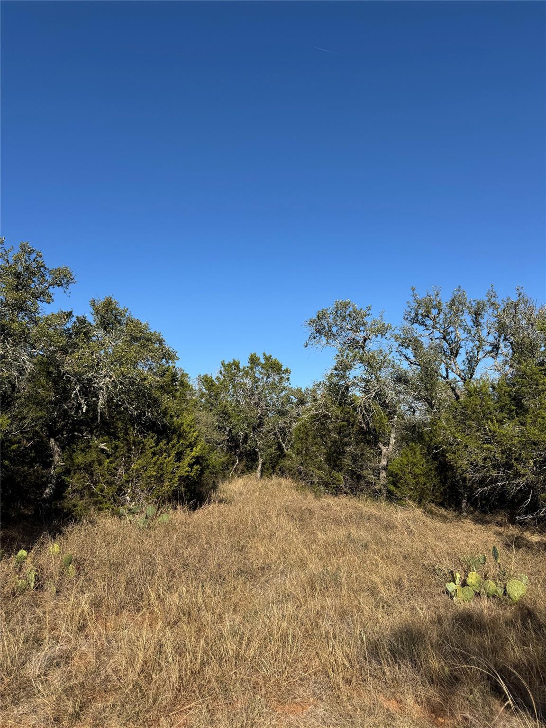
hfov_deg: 56.8
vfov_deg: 71.6
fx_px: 505
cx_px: 273
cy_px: 364
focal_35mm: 24
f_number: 1.78
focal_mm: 6.76
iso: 80
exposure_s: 1/4310
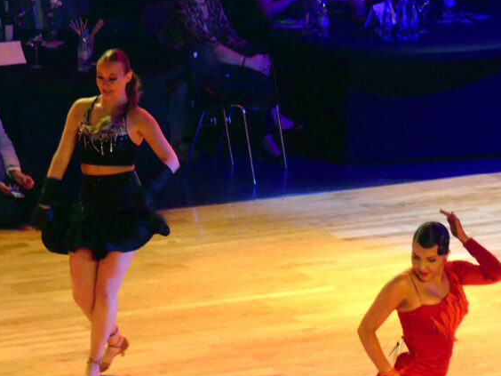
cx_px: 187
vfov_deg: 4.7
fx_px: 4545
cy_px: 187
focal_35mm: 314
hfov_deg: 6.3
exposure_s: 1/100
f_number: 2.8
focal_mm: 42.5
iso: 800
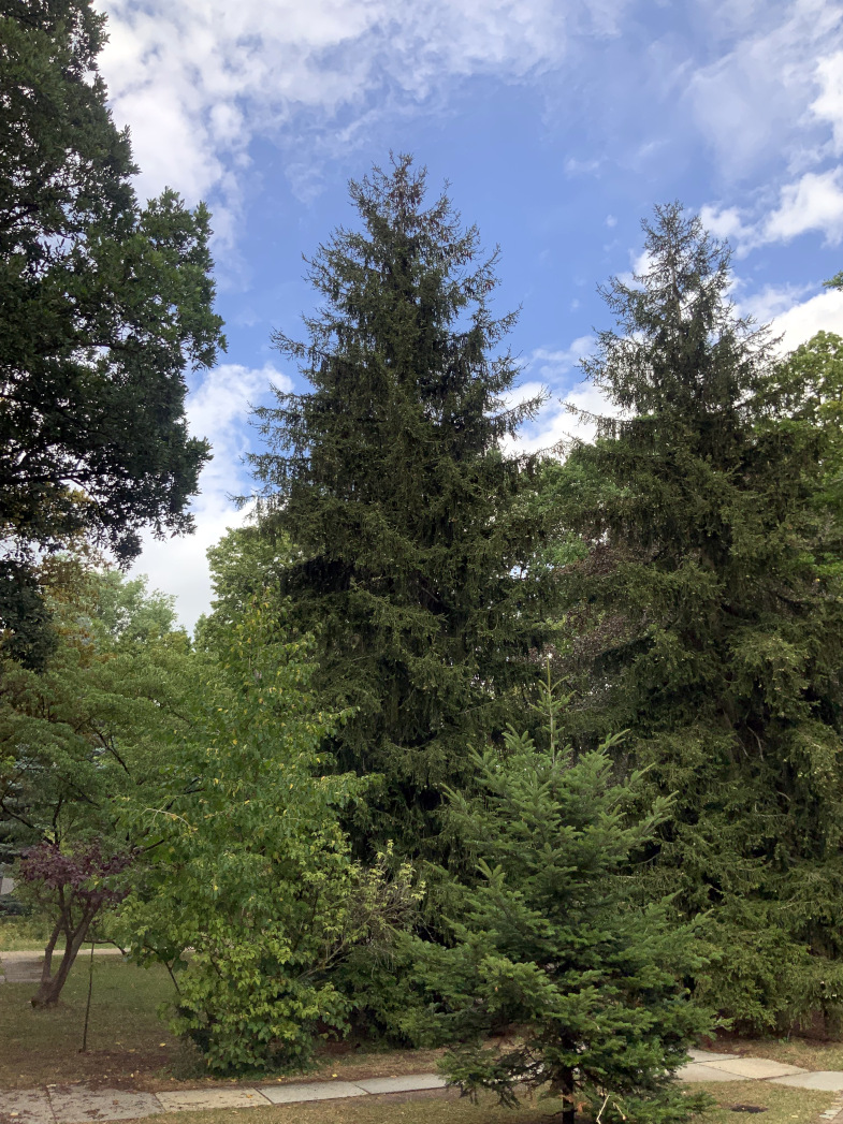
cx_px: 422
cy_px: 562
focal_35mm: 29
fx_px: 942
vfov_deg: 61.7
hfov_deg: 48.2
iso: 16
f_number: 1.8
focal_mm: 3
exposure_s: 1/1412
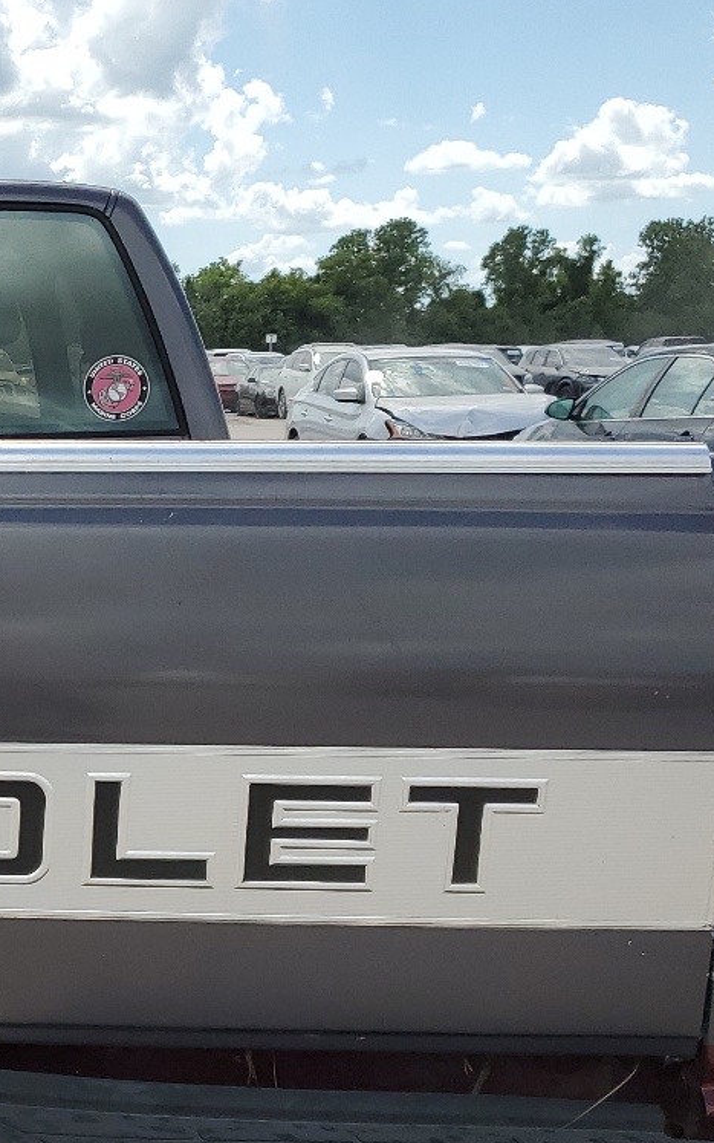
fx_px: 1837
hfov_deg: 20.2
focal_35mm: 59
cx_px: -211
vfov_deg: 34.0
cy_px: 816
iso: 50
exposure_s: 1/3333
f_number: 1.5
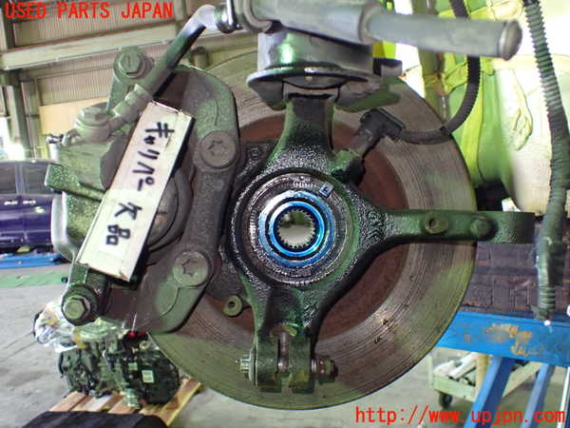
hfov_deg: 60.0
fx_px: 494
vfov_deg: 46.8
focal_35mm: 30
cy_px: 214
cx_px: 285
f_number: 2.3
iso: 800
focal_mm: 5.4
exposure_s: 1/40
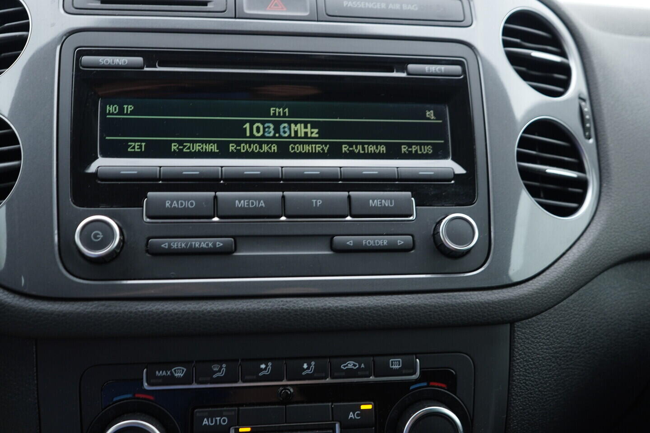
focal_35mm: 36
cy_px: 216
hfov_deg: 53.1
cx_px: 325
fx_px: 650
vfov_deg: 36.9
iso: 200
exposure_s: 1/40
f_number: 2.8
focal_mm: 24
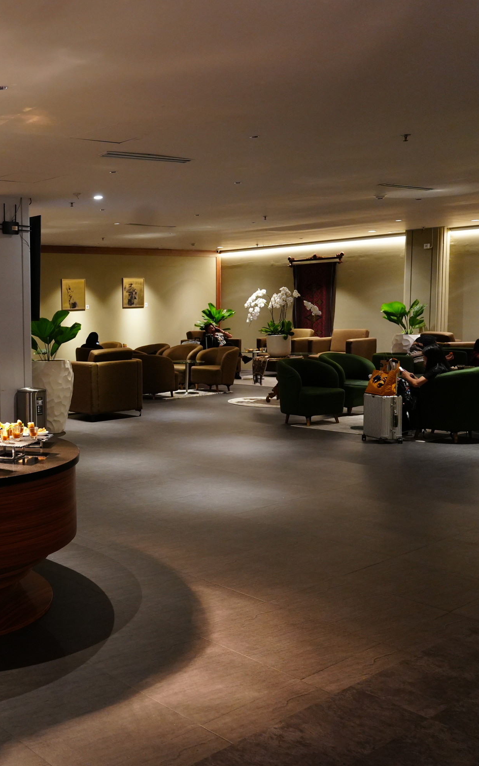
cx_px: -25
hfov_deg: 31.3
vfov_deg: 52.7
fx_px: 773
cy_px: 382
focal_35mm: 37
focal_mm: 24
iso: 3200
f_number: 4
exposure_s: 1/60
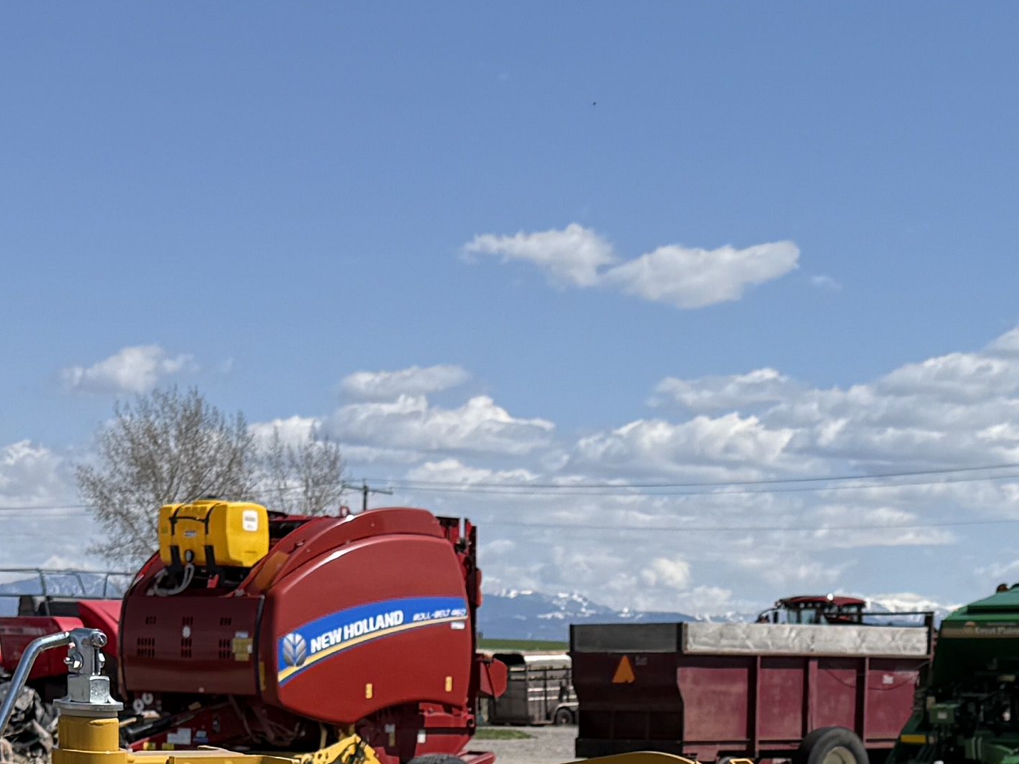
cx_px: 591
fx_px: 2826
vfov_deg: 13.8
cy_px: 1371
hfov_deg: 20.4
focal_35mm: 96
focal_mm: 6.76
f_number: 1.78
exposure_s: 1/4975
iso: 80
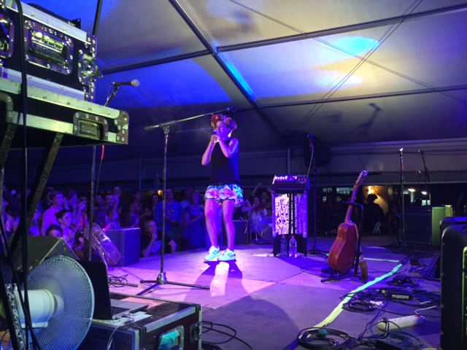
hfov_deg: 58.4
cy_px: 175
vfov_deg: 45.4
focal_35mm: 31
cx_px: 234
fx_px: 418
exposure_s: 1/24
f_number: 2.4
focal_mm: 3.3
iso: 200
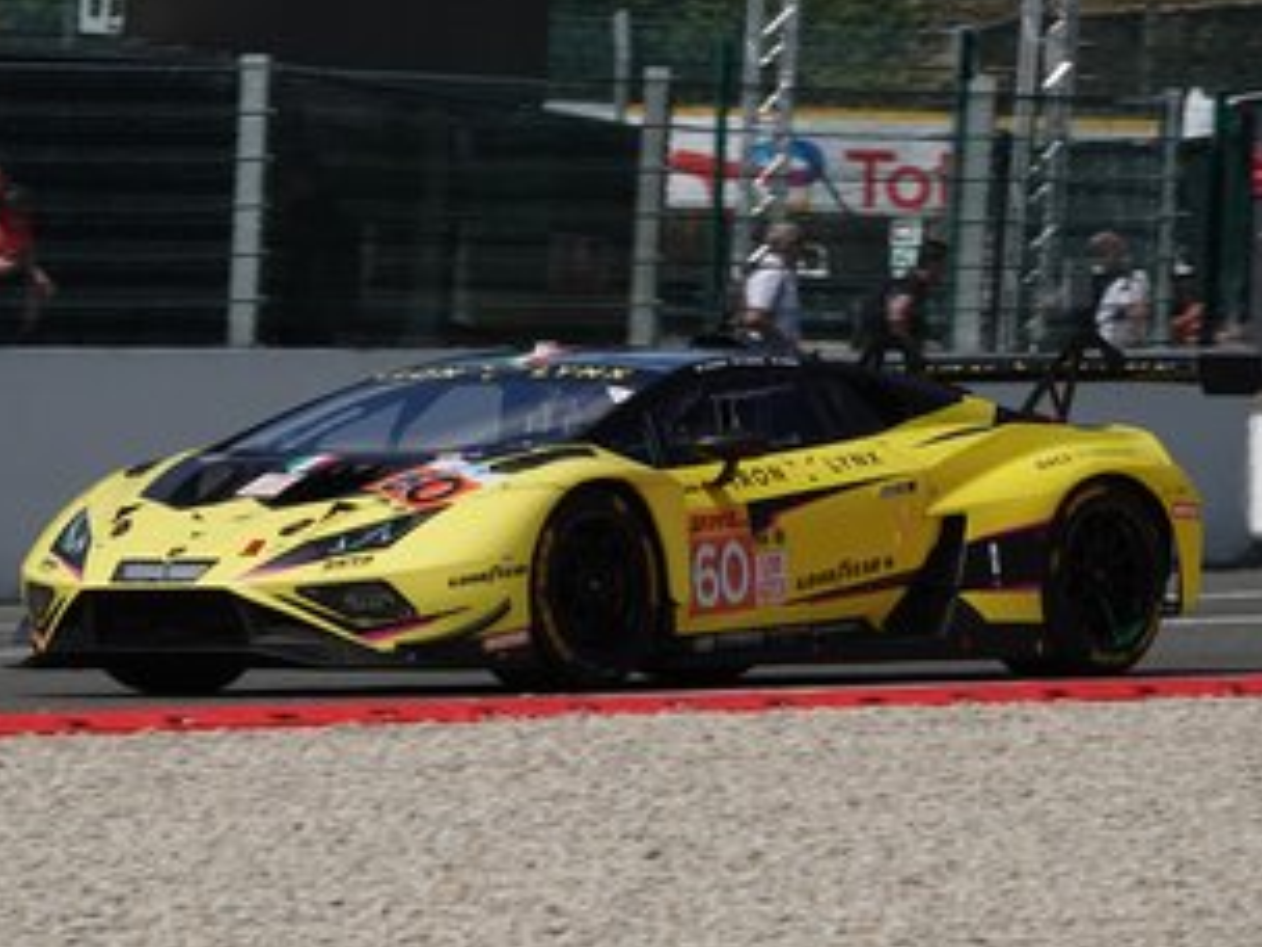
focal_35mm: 427
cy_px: 590
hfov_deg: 4.6
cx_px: 419
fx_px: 15567
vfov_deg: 3.5
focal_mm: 110.13
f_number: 6.3
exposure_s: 1/800
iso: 100
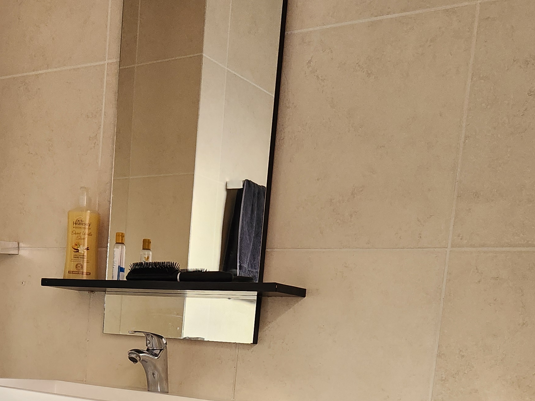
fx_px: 819
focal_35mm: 53
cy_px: 432
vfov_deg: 25.6
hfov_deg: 35.8
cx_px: 175
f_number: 1.8
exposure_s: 1/100
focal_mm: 5.4
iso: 200
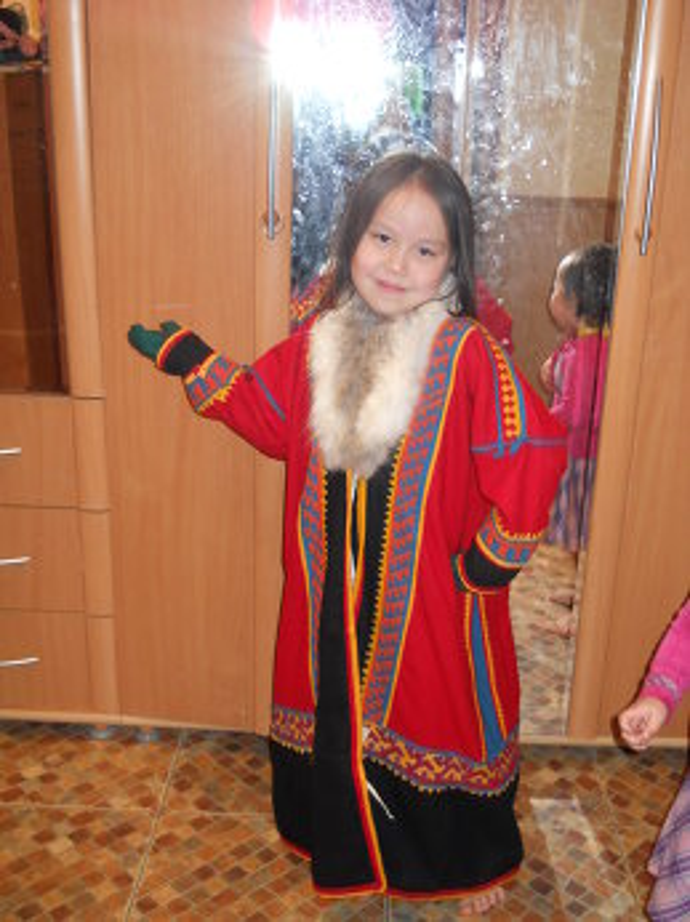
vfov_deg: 45.8
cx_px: 345
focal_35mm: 41
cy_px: 461
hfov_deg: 35.1
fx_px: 1091
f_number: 3.1
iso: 200
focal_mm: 6.72
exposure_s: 1/30
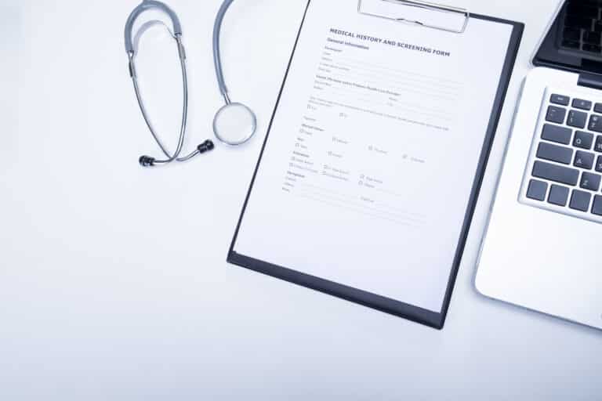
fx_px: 485
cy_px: 200
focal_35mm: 29
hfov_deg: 63.7
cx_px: 301
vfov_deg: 45.0
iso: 200
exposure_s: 1/160
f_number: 9
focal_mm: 19.6
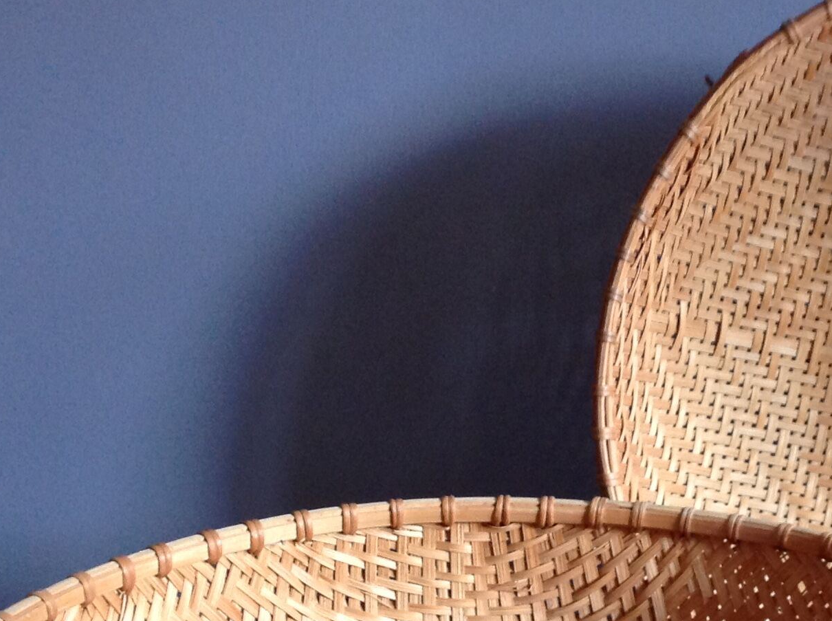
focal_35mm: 75
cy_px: 562
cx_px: 651
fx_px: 1799
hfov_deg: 25.6
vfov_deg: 19.2
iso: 160
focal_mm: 4.28
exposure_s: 1/15
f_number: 2.4
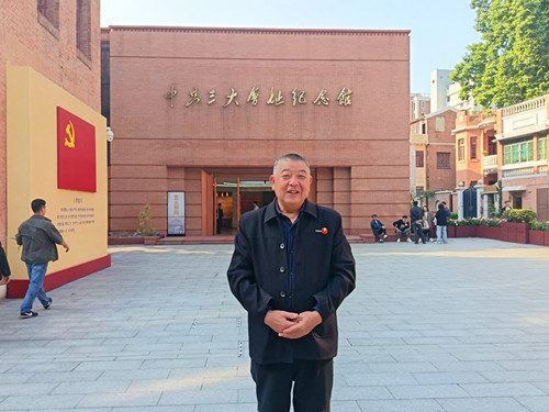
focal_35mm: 32
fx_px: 508
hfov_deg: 56.8
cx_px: 274
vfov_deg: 44.2
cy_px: 206
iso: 100
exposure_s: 1/144
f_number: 1.75
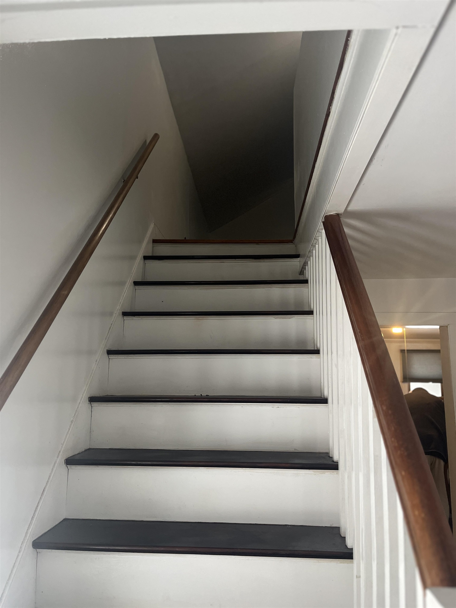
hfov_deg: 53.1
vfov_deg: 67.3
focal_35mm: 26
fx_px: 457
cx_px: 228
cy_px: 304
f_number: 1.6
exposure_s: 1/60
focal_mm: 5.1
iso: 200
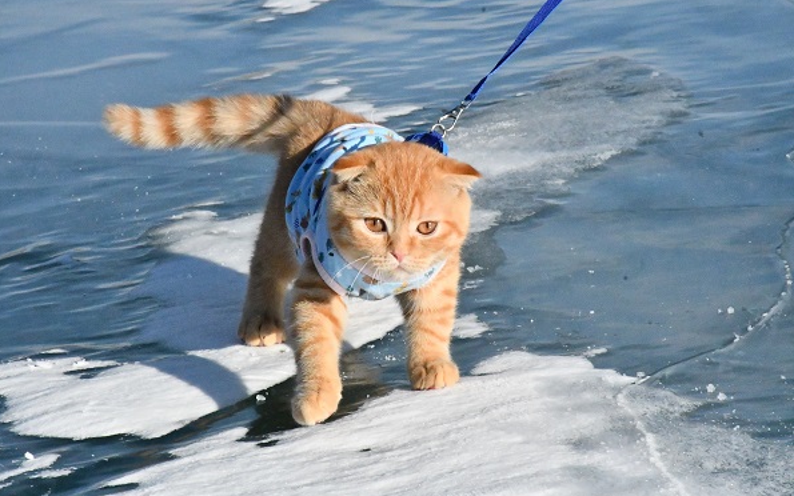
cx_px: 395
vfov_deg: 7.0
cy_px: 237
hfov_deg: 11.1
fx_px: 4069
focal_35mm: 188
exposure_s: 1/8000
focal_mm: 122
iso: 8000
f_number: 29
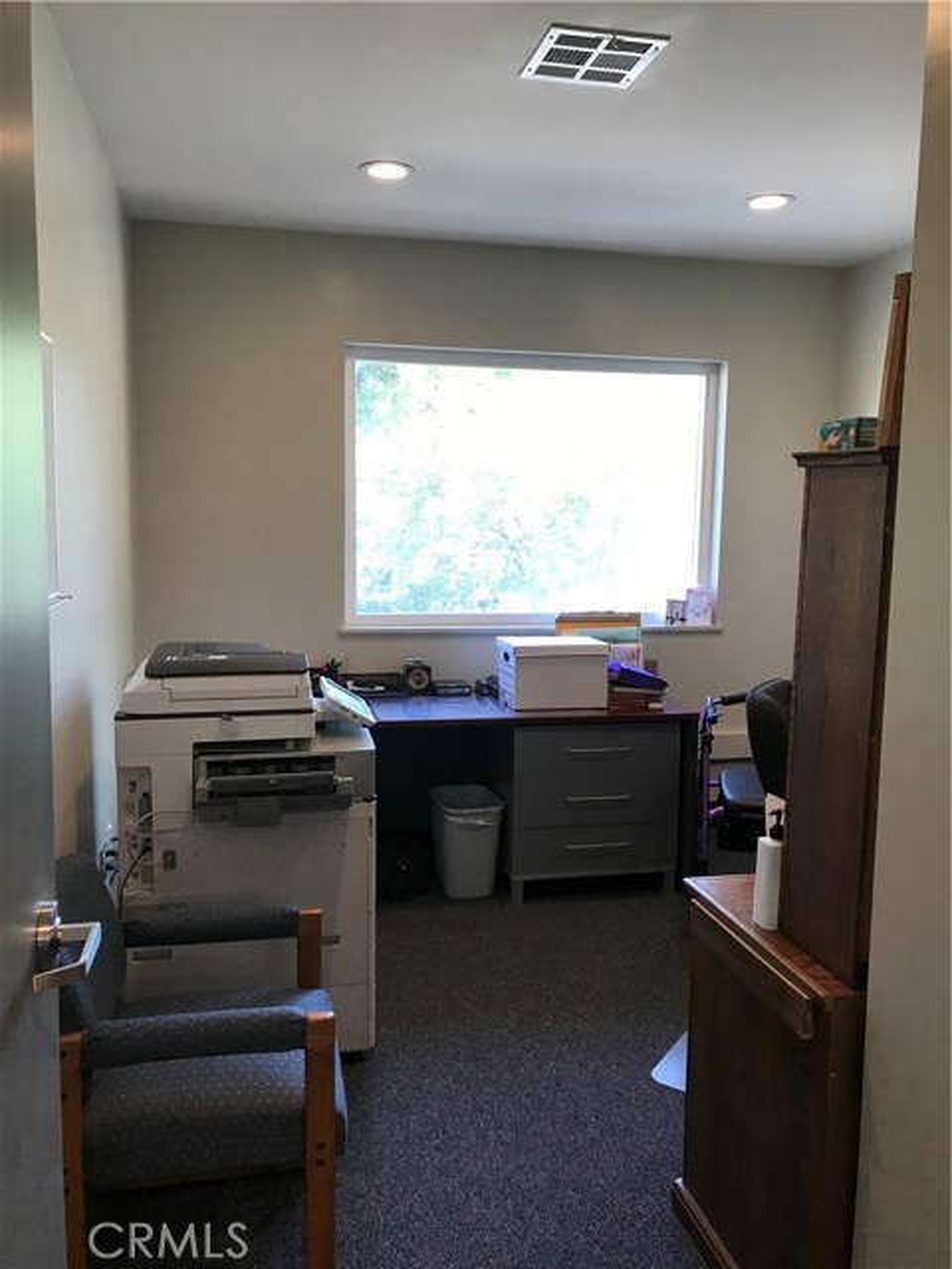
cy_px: 634
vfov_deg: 63.4
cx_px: 476
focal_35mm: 28
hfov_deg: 49.7
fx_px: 1027
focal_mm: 3.99
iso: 20
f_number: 1.8
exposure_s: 1/30
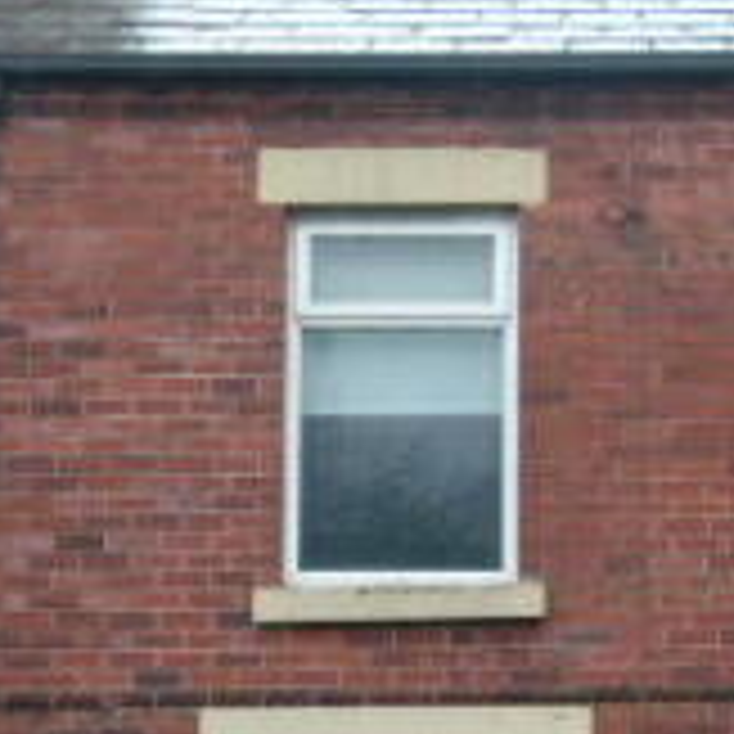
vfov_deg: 13.0
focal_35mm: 133
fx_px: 3191
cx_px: 642
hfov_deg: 13.0
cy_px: 678
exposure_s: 1/60
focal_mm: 7.6
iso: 125
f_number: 3.2
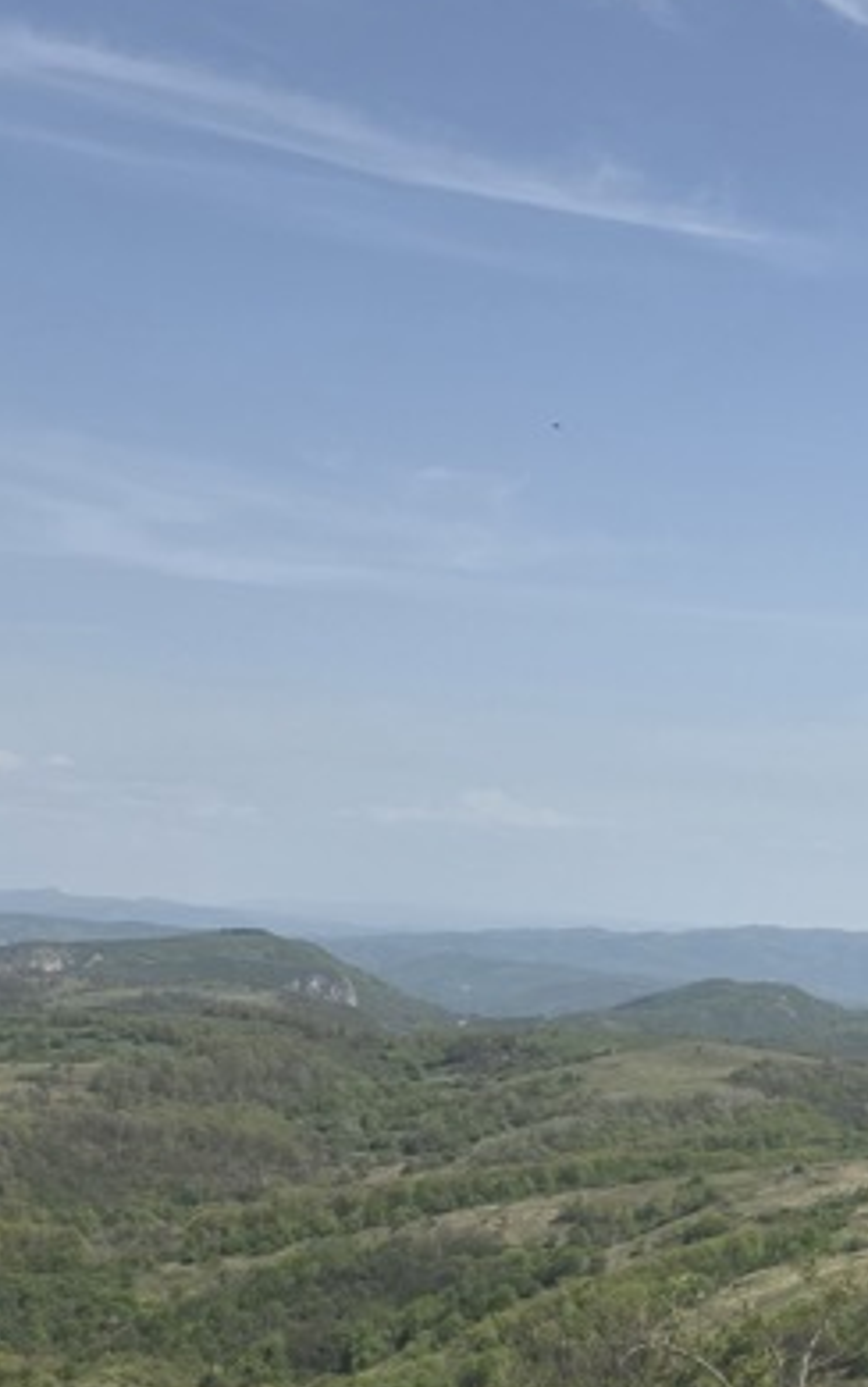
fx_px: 2421
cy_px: 921
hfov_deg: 17.0
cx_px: 1526
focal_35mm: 64
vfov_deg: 31.7
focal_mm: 6.3
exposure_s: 1/7944
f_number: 1.7
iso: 64
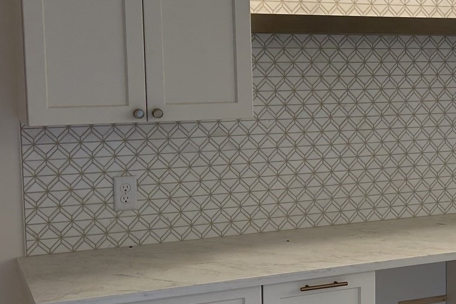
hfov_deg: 25.8
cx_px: 465
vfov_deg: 18.4
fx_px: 937
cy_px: 148
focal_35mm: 74
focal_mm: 5.7
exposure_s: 1/60
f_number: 1.5
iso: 64
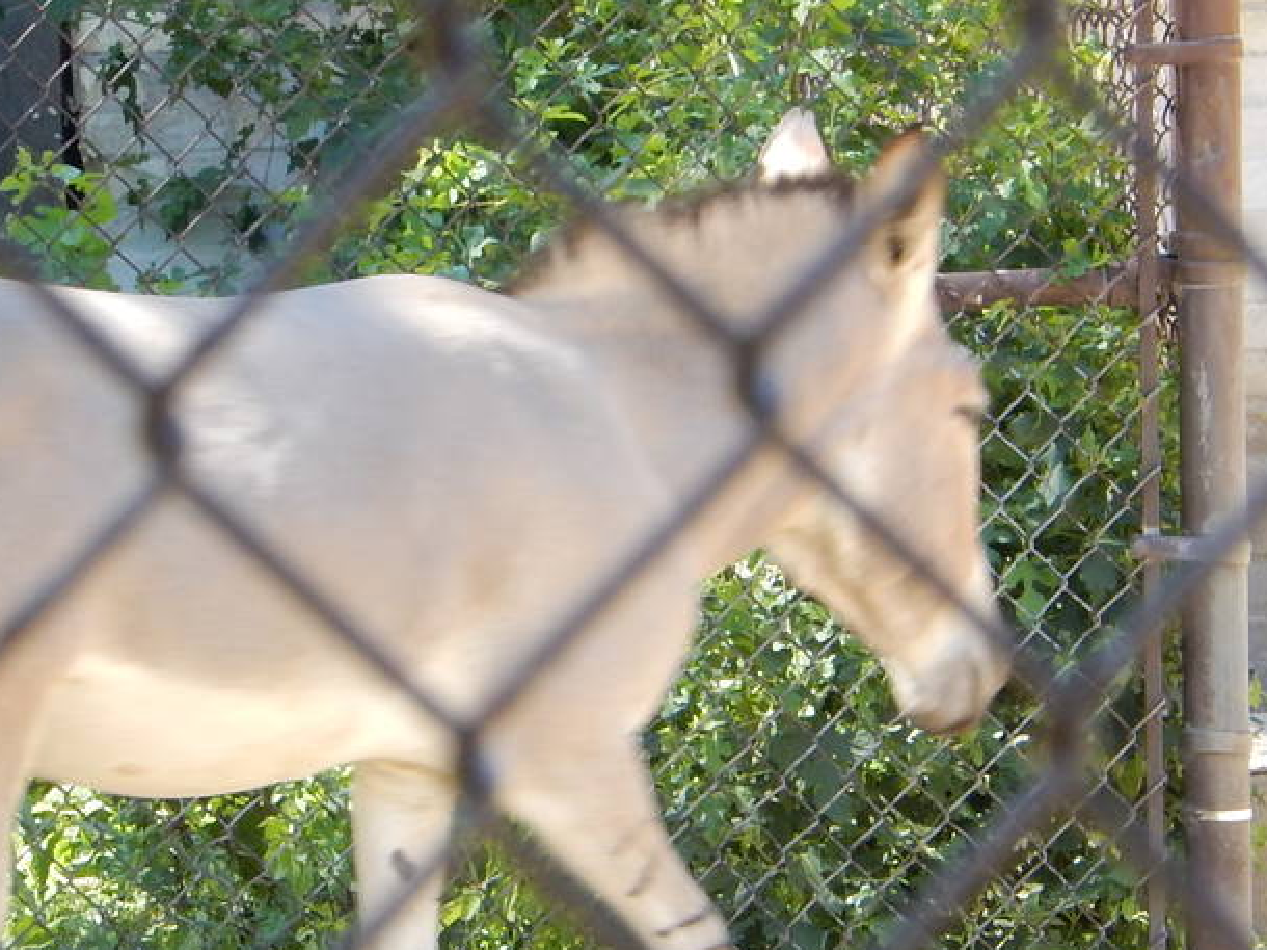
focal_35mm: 564
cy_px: 628
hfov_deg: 3.5
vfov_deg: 2.6
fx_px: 20635
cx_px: 417
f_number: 5.8
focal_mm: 38.6
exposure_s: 1/50
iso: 125
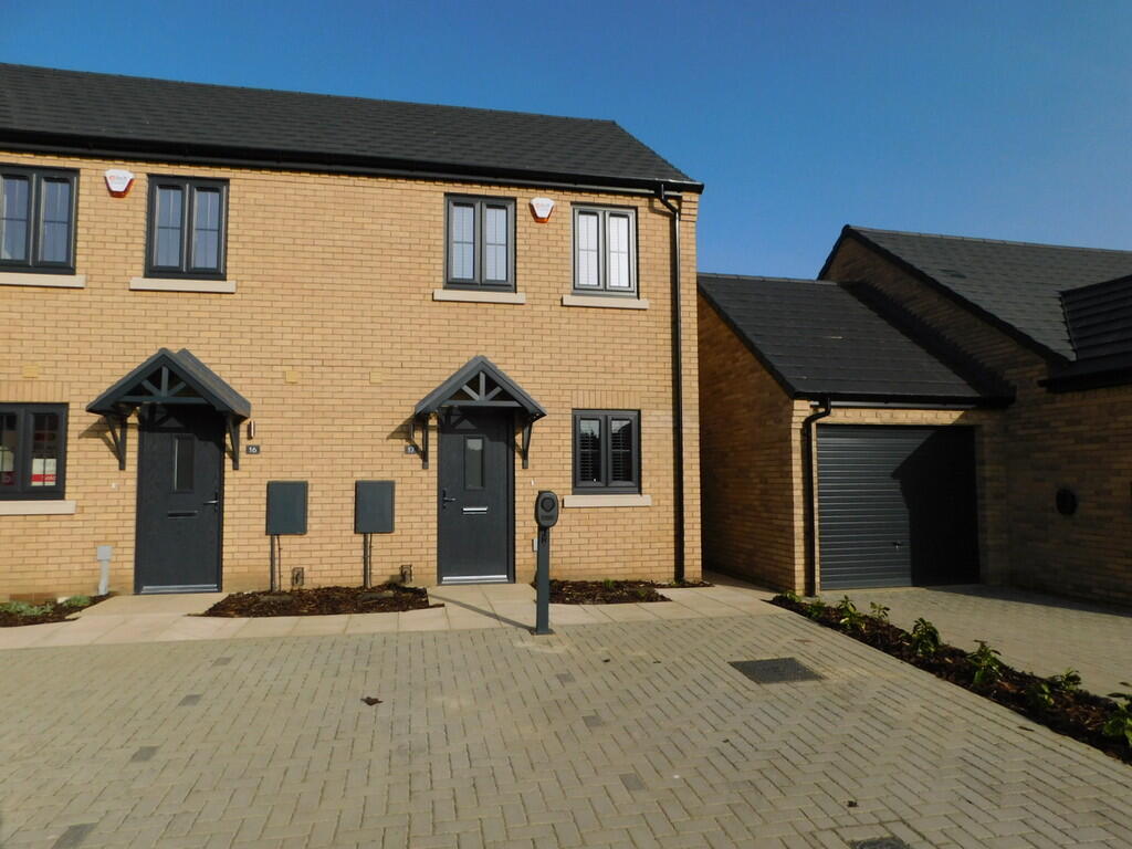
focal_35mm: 23
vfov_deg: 58.9
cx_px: 566
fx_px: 752
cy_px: 424
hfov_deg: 73.9
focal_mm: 4
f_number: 6
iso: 125
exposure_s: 1/640
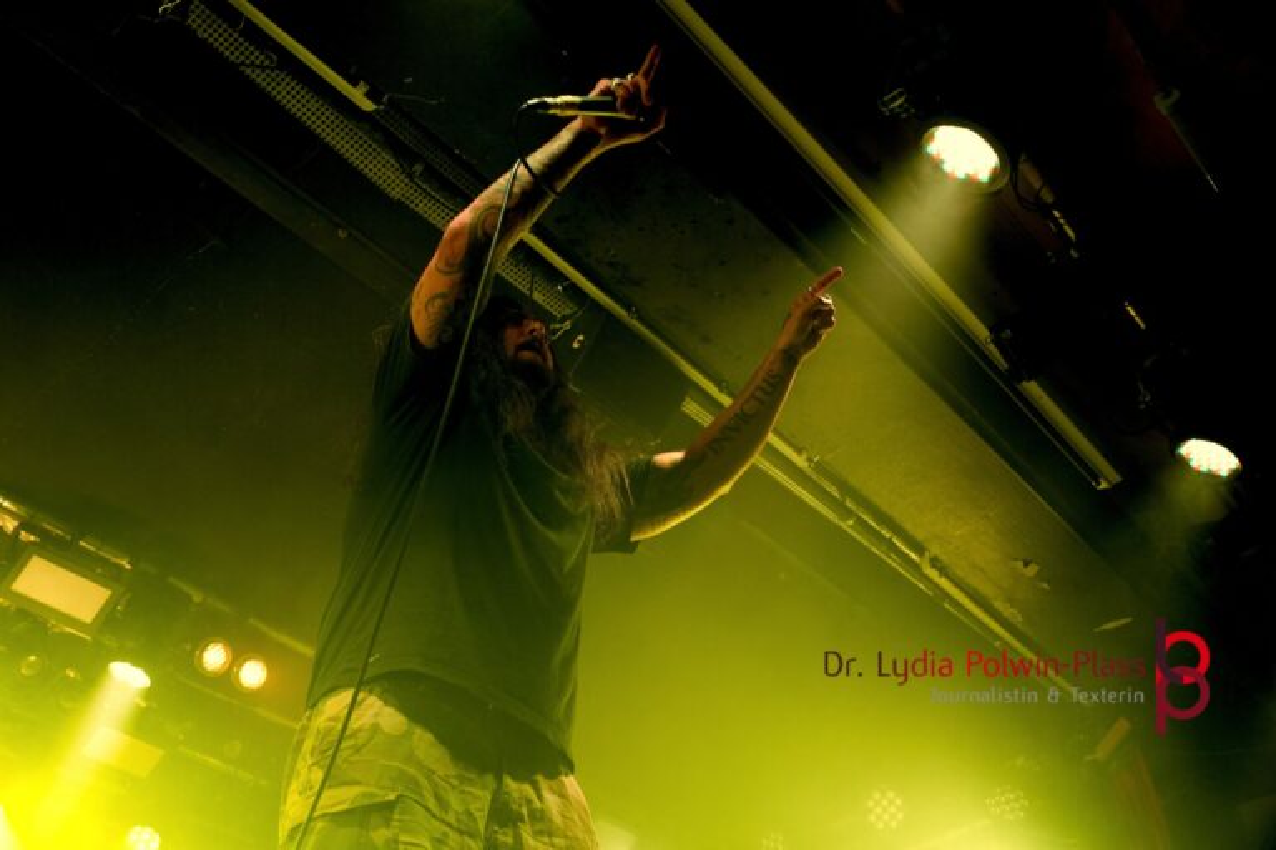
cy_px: 425
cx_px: 638
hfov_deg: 53.1
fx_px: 1276
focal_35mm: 36
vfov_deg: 36.9
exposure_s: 1/40
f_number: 4
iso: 1000
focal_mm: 24
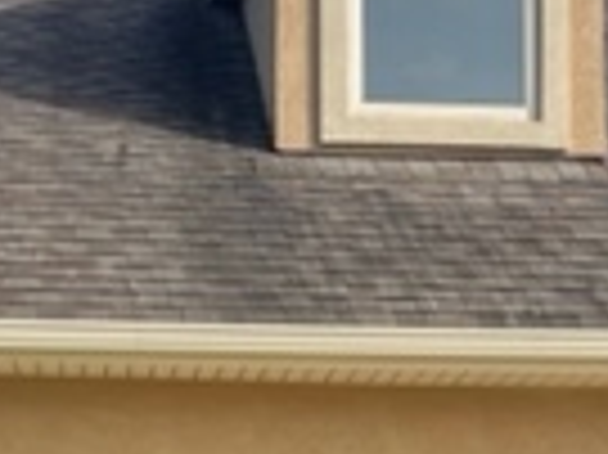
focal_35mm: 123
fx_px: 2158
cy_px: 638
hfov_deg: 16.0
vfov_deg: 11.6
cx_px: 324
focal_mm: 5.1
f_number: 1.6
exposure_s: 1/2049
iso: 32
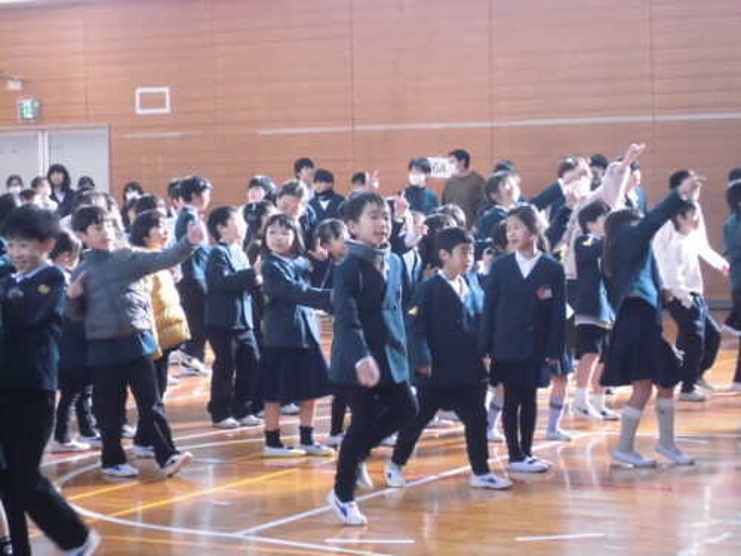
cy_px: 278
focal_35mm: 98
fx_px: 2098
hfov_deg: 20.0
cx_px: 370
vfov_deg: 15.1
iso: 400
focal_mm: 17.6
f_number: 5.5
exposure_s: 1/60
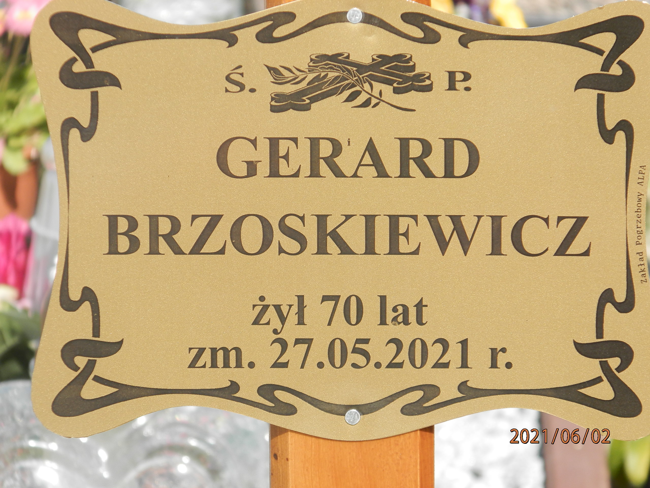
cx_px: 325
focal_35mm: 335
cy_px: 244
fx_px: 6290
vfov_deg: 4.4
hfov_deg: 5.9
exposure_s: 1/200
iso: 80
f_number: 5.6
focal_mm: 59.8
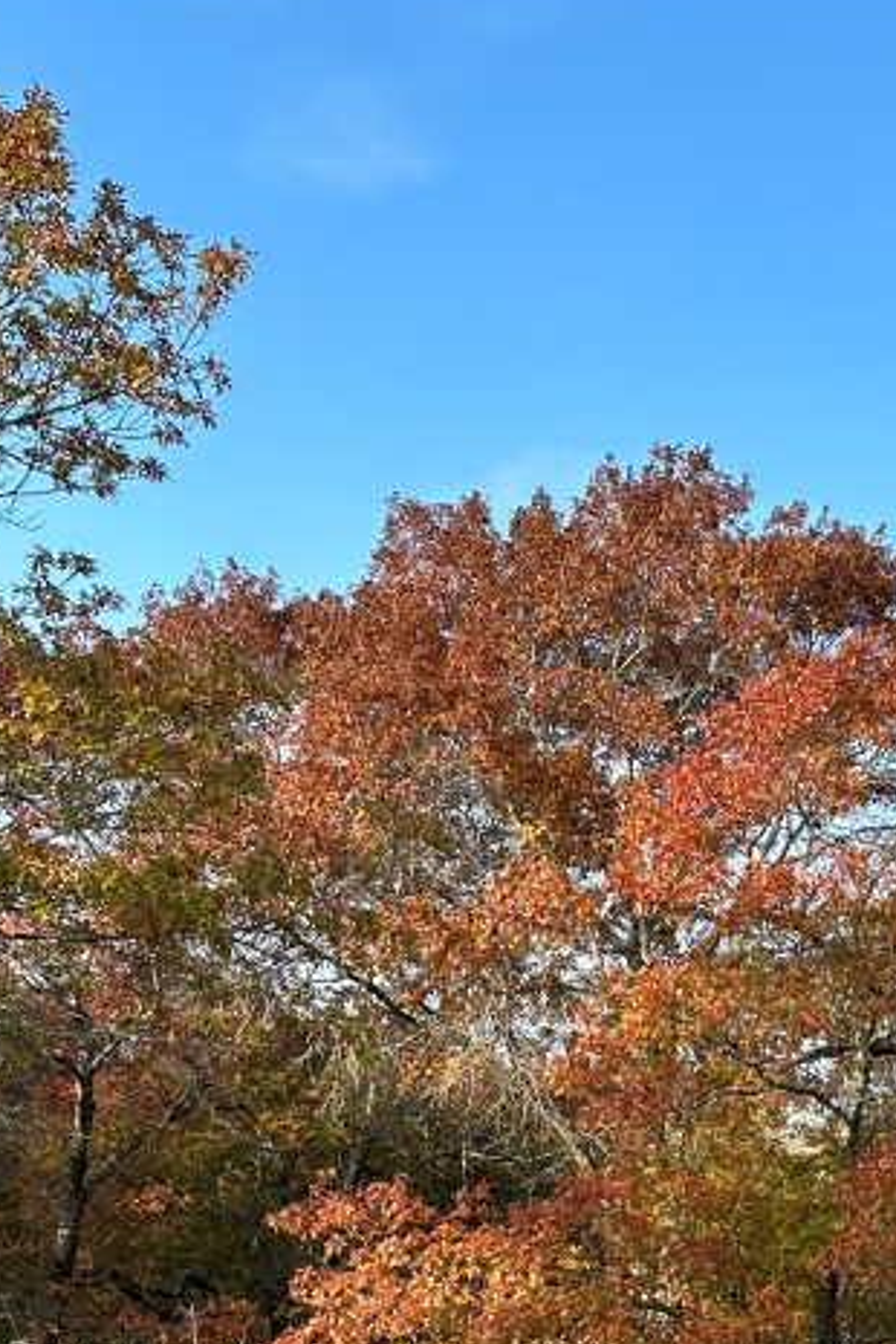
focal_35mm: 55
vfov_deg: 35.1
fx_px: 2053
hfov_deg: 24.2
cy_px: 1084
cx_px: 740
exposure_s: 1/1433
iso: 80
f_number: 1.78
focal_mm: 6.86
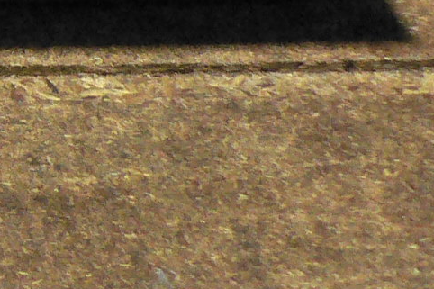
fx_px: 2398
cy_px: -449
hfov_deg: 9.2
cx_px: -638
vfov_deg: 6.5
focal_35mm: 199
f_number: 2.8
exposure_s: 1/30
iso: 400
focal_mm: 6
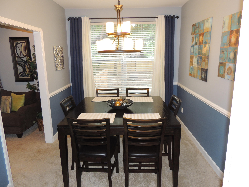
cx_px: 124
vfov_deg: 56.8
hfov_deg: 71.6
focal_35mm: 24
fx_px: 173
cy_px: 94
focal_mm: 4.3
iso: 200
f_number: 3
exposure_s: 1/40
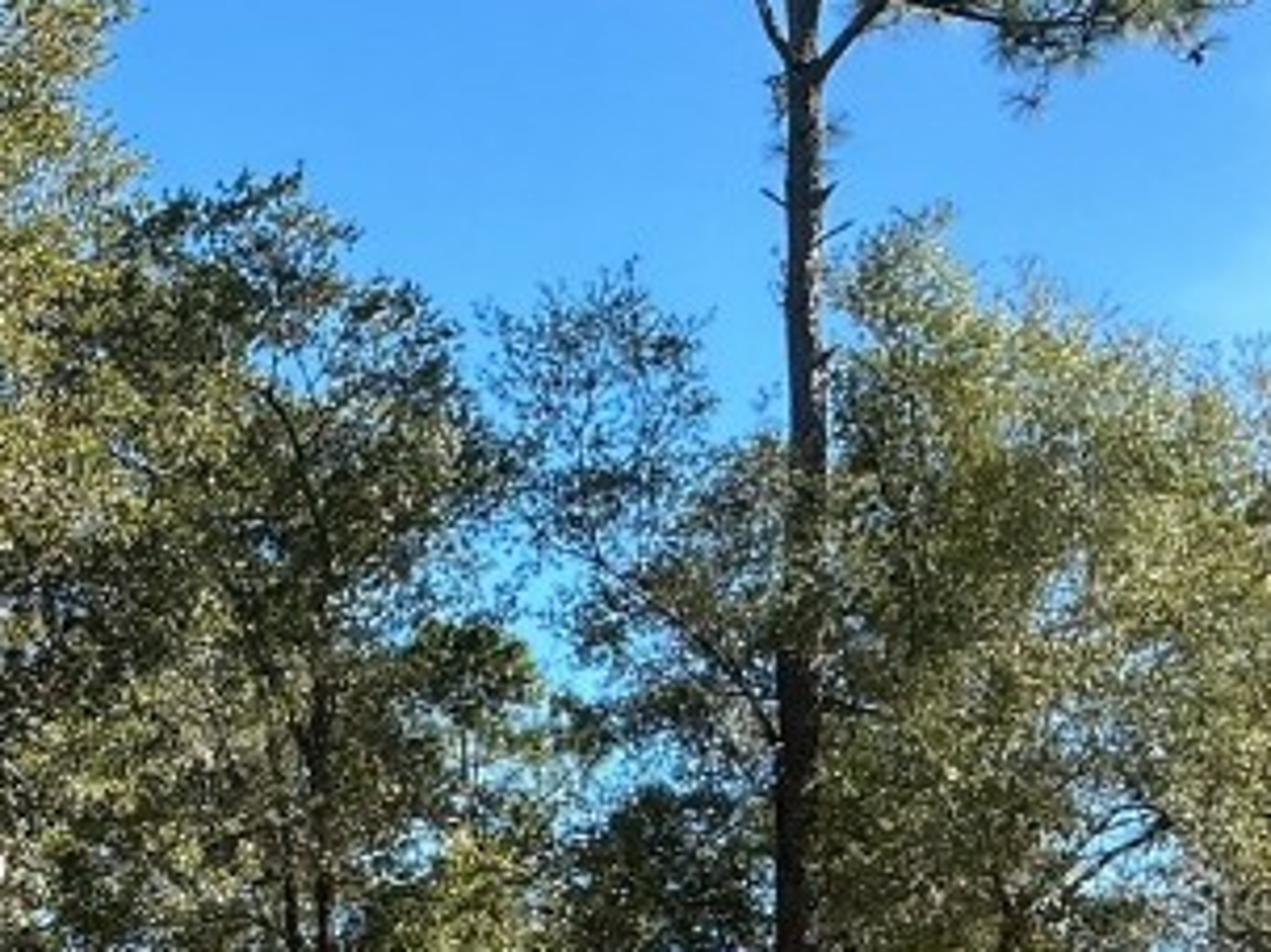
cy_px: 897
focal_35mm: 98
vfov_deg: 14.9
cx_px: -579
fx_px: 3597
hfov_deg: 18.1
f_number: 1.8
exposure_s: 1/562
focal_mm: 3
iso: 25
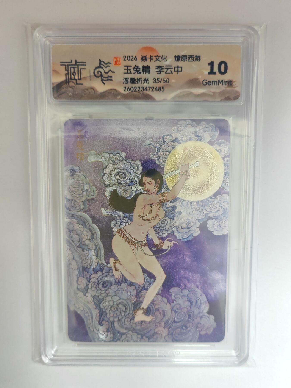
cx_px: 146
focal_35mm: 27
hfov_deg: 51.4
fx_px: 303
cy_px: 194
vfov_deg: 65.3
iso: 320
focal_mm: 5.52
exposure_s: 1/100
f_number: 1.95
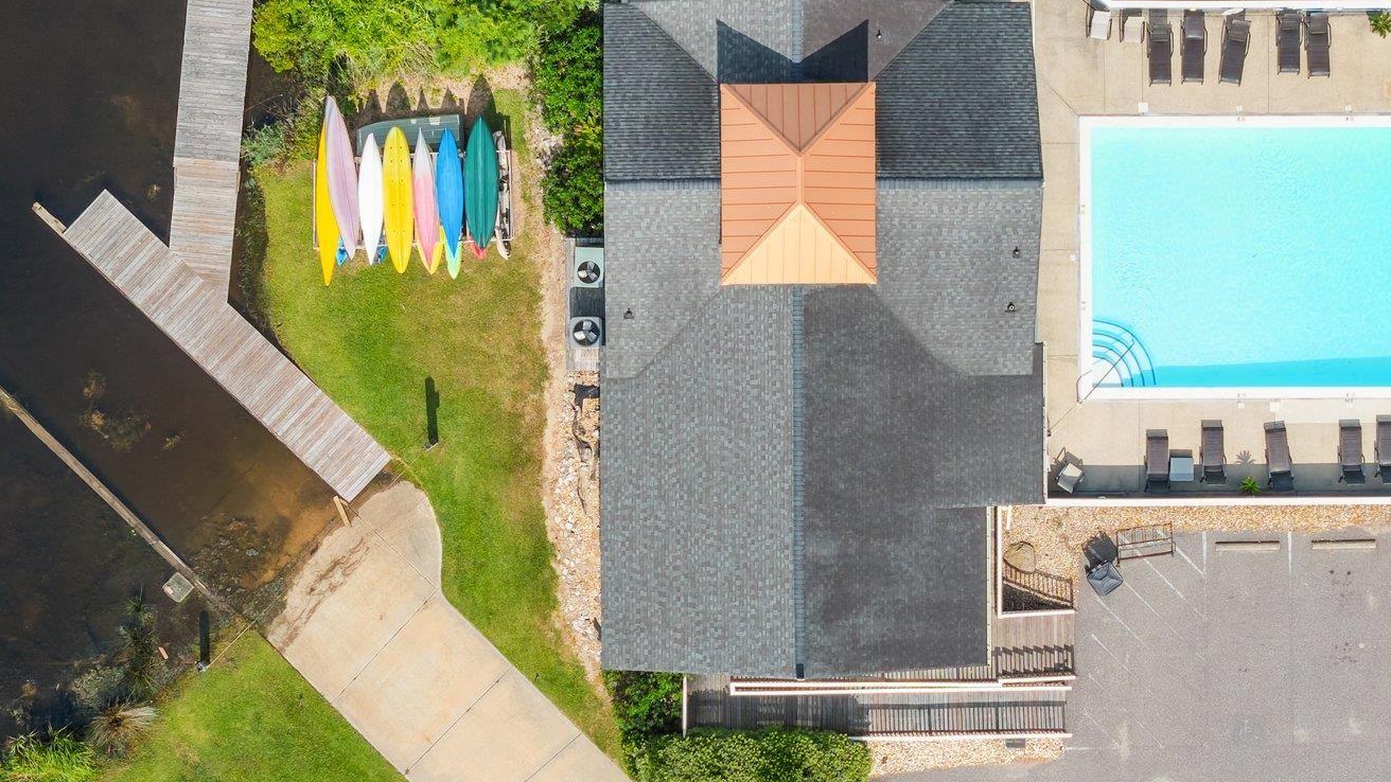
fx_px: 4389
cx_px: 813
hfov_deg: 18.0
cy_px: 375
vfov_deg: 10.2
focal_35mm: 119
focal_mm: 19.35
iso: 260
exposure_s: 1/2000
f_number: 2.8
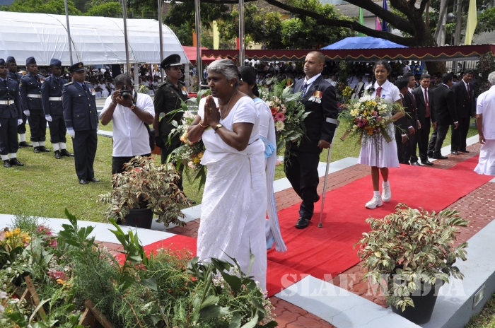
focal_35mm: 39
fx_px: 535
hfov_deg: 49.6
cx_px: 248
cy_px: 164
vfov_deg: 34.1
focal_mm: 26
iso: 250
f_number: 8
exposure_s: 1/500
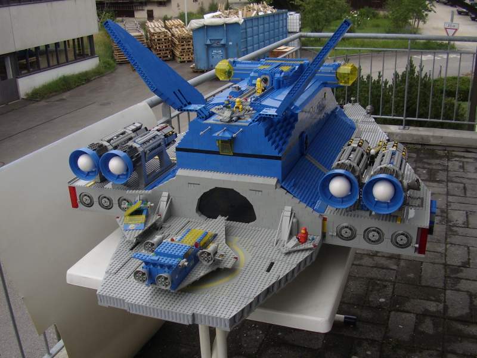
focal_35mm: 30
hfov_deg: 60.0
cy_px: 179
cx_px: 238
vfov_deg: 46.8
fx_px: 413
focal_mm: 5.8
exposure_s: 1/385
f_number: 4.1
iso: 71
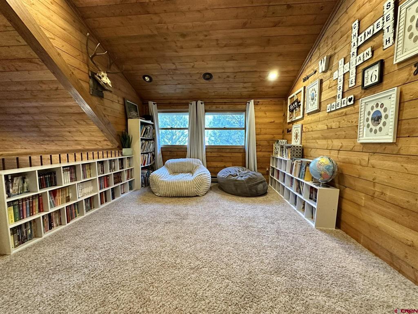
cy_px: 157
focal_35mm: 14
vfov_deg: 85.7
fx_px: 169
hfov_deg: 102.1
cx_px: 209
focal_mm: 2.22
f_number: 2.2
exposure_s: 1/60
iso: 500
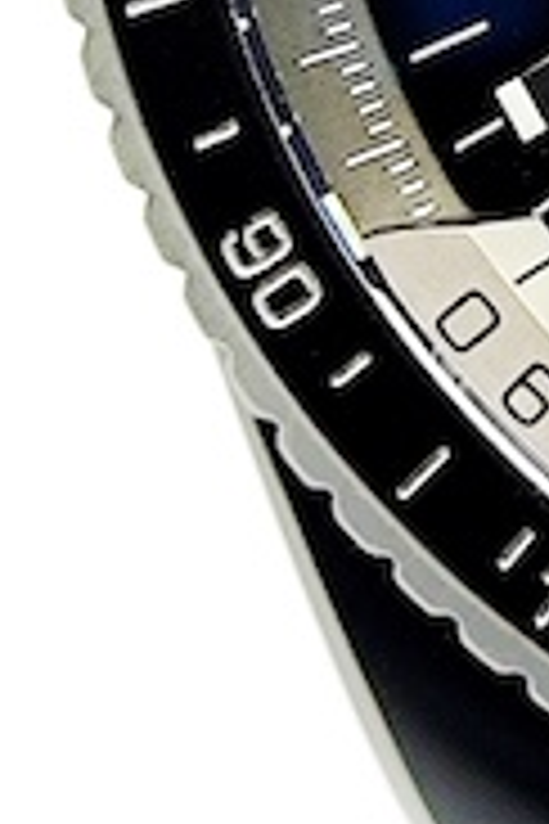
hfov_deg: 7.5
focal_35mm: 170
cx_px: 1372
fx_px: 3888
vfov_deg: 11.5
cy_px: -480
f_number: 1.79
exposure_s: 1/130
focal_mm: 4.71
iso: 50
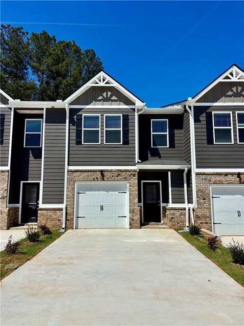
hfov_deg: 53.0
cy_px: 163
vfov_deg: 67.3
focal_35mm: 26
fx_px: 244
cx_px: 122
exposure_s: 1/6711
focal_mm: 5.96
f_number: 1.6
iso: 50
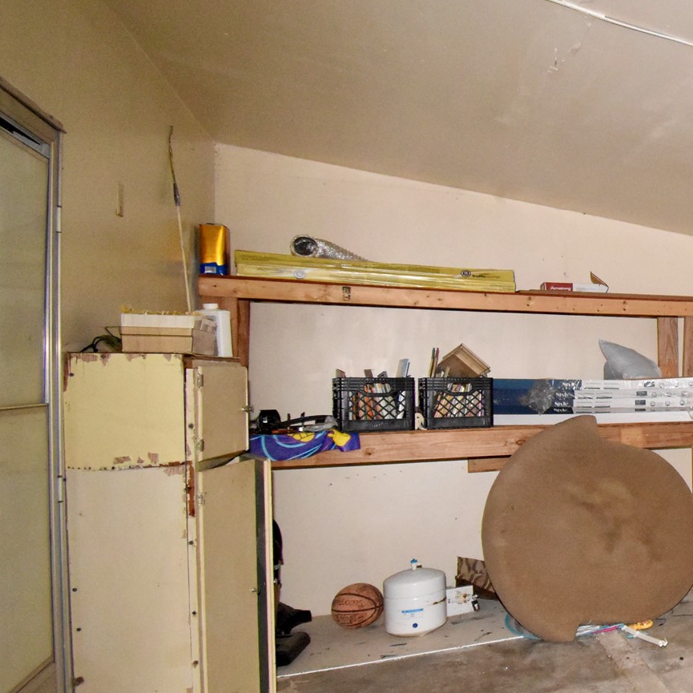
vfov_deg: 51.0
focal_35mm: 32
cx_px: 864
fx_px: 725
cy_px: 391
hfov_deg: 36.7
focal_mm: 10
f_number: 4.5
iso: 4500
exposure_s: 1/60
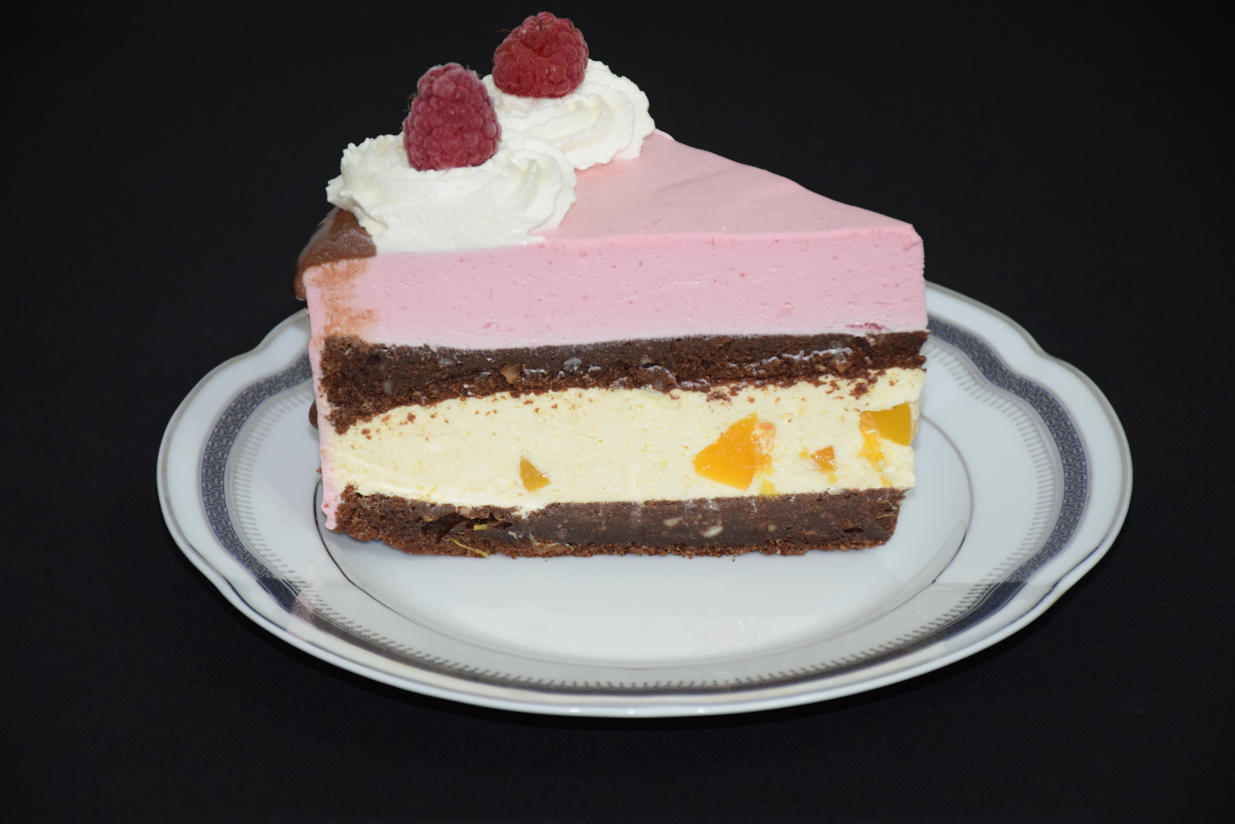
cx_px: 618
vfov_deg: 7.5
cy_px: 412
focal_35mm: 183
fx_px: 6279
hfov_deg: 11.2
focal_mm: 122
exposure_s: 1/60
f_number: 5.6
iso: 1600
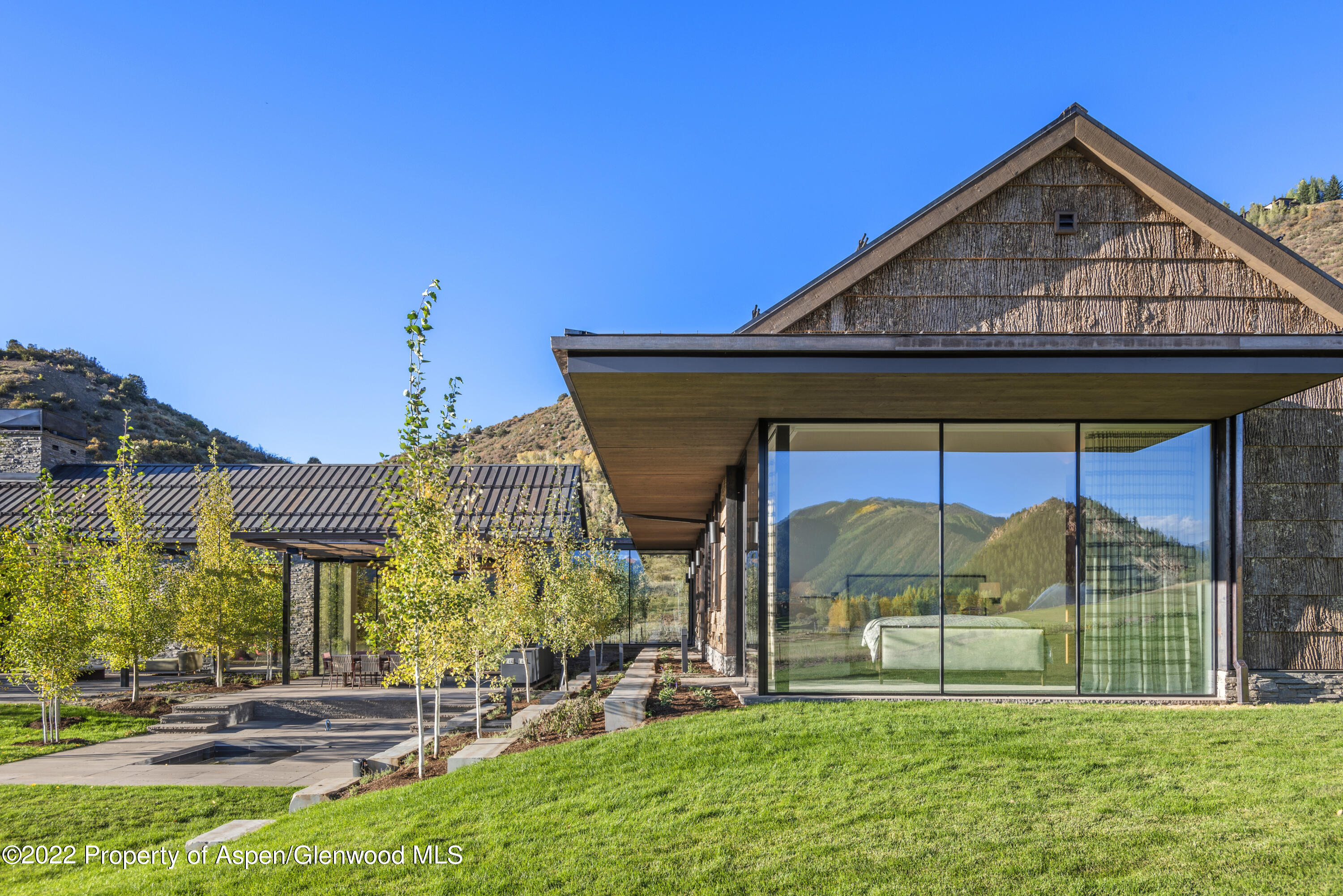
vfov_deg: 53.2
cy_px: 448
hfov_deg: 73.7
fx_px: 896
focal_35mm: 24
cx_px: 672
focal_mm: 24
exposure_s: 1/100
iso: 100
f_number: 10
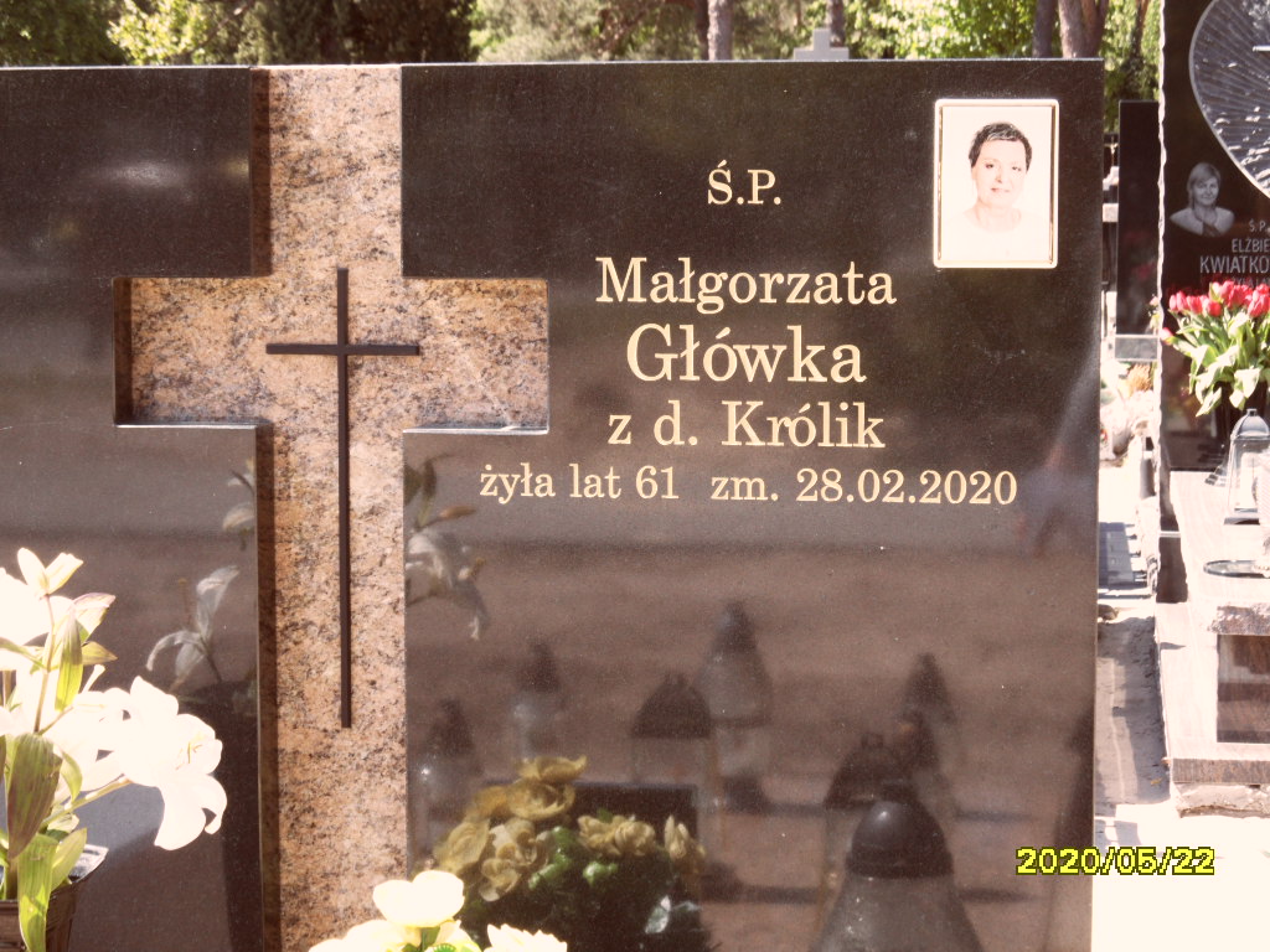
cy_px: 476
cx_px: 635
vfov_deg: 18.4
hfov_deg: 24.4
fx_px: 2935
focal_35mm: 80
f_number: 4.2
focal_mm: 13.2
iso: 100
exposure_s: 1/125
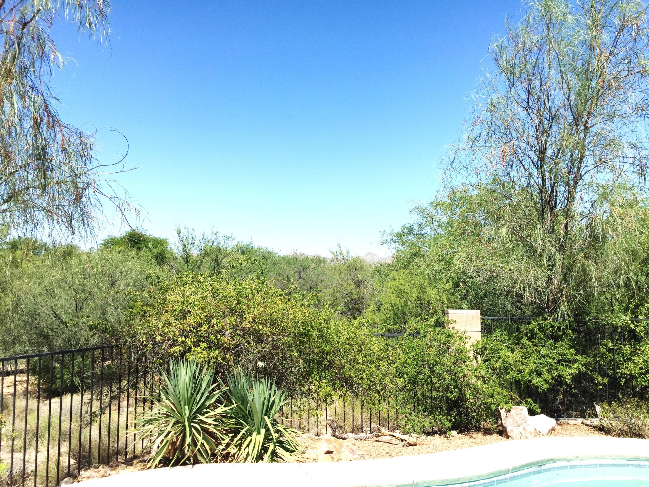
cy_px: 244
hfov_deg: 61.7
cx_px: 324
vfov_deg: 48.2
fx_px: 544
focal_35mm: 29
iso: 32
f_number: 2.2
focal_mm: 4.15
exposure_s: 1/1980
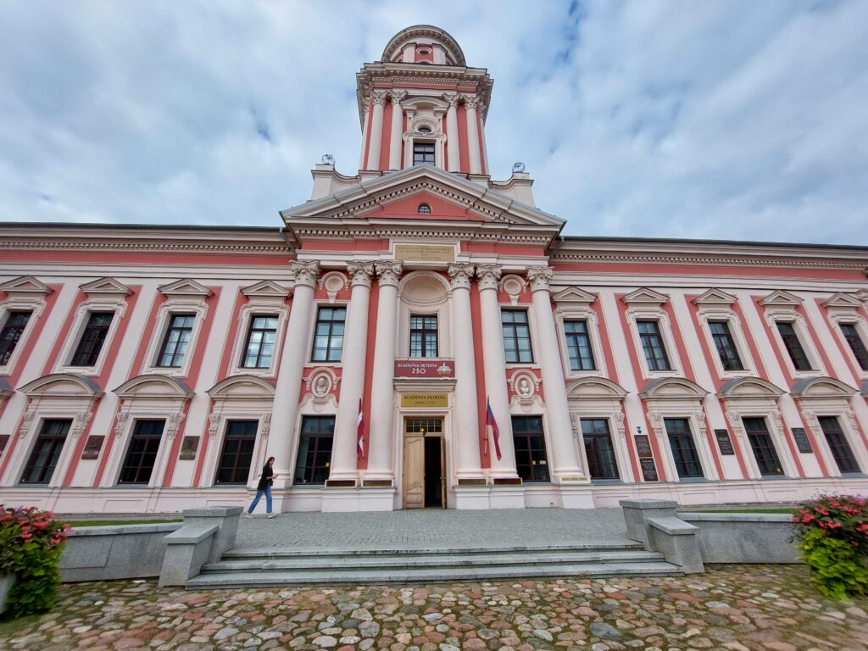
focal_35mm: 13
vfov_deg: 89.9
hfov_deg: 106.2
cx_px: 434
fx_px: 326
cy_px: 326
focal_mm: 1.74
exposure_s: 1/1273
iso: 50
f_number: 2.2
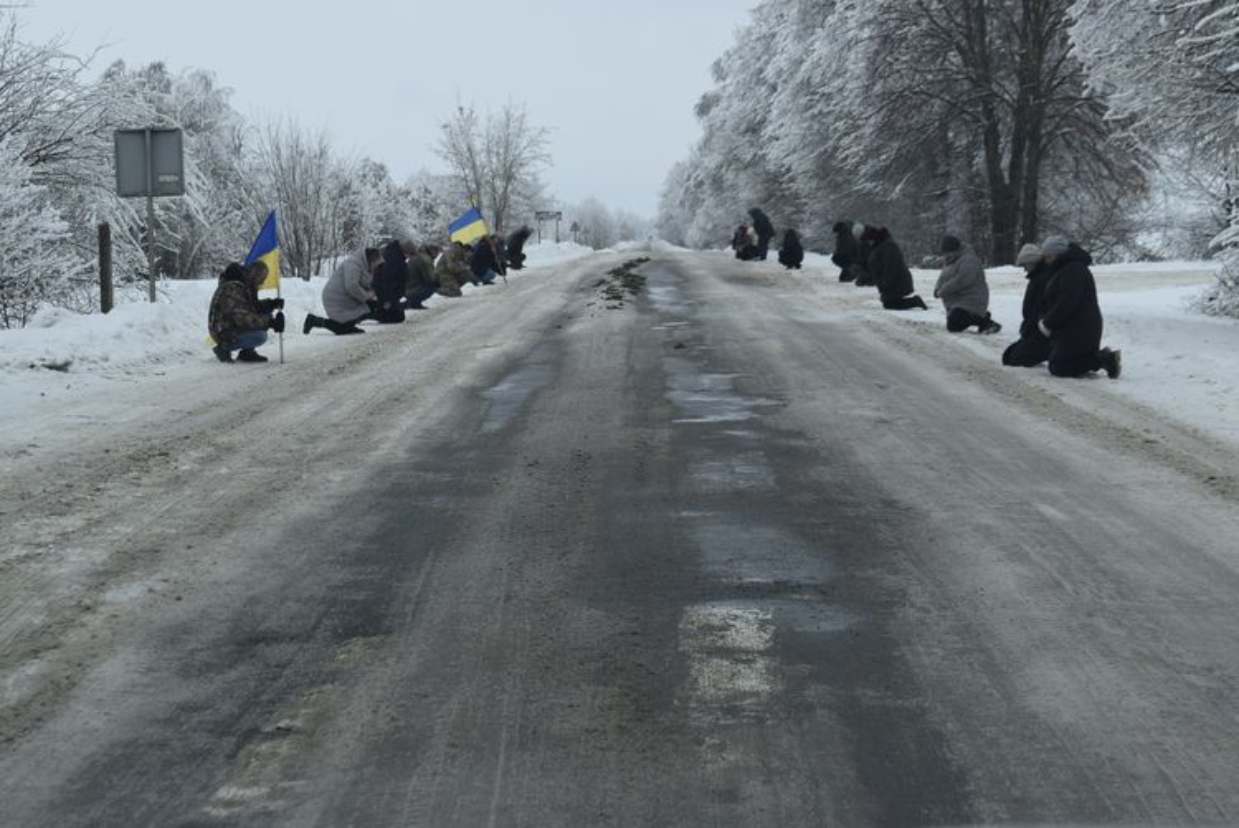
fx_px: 2841
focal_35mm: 82
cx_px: 620
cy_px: 414
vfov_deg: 16.6
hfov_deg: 24.6
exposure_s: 1/250
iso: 200
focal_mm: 55
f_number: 8
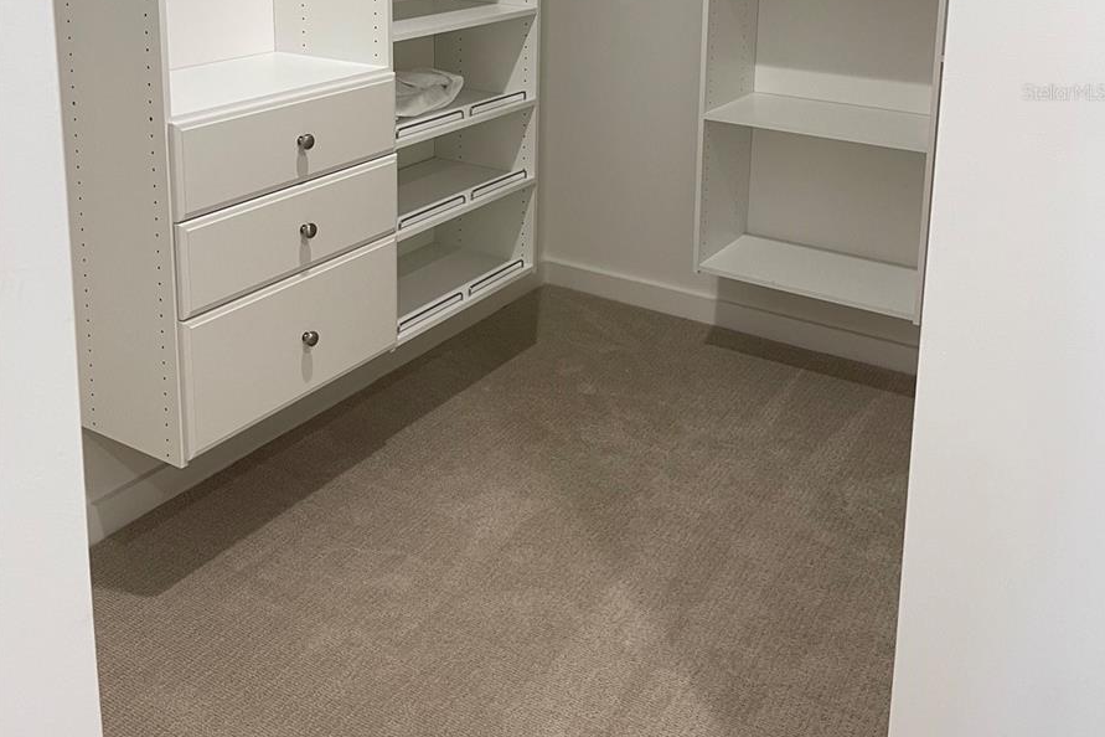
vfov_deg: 35.9
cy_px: 92
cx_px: 553
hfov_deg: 54.4
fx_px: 1074
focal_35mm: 35
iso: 80
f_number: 1.6
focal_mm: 5.1
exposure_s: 1/60
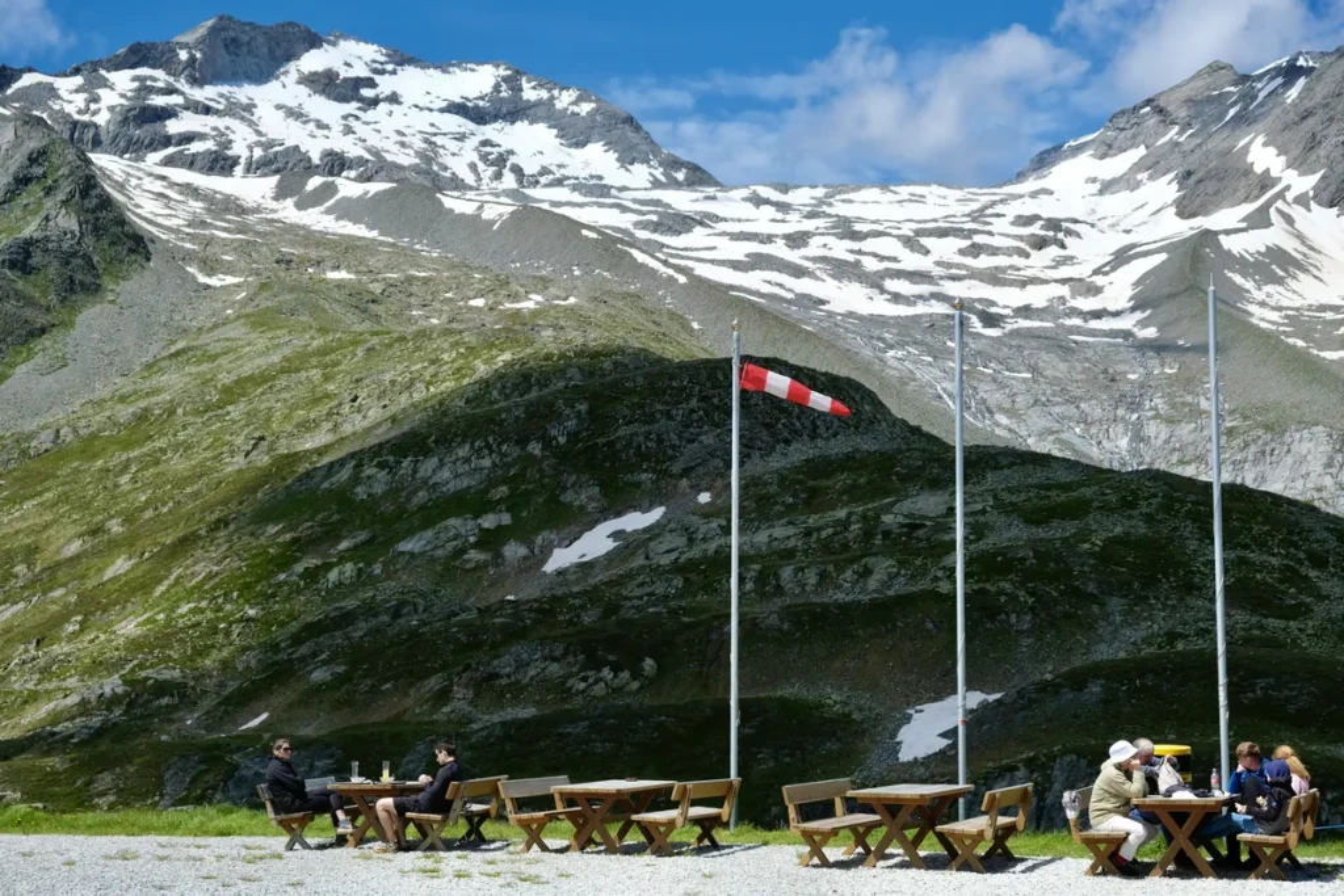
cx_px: 672
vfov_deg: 26.5
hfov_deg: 38.9
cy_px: 448
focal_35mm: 51
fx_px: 1904
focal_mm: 34.3
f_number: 5.6
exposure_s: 1/2000
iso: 400
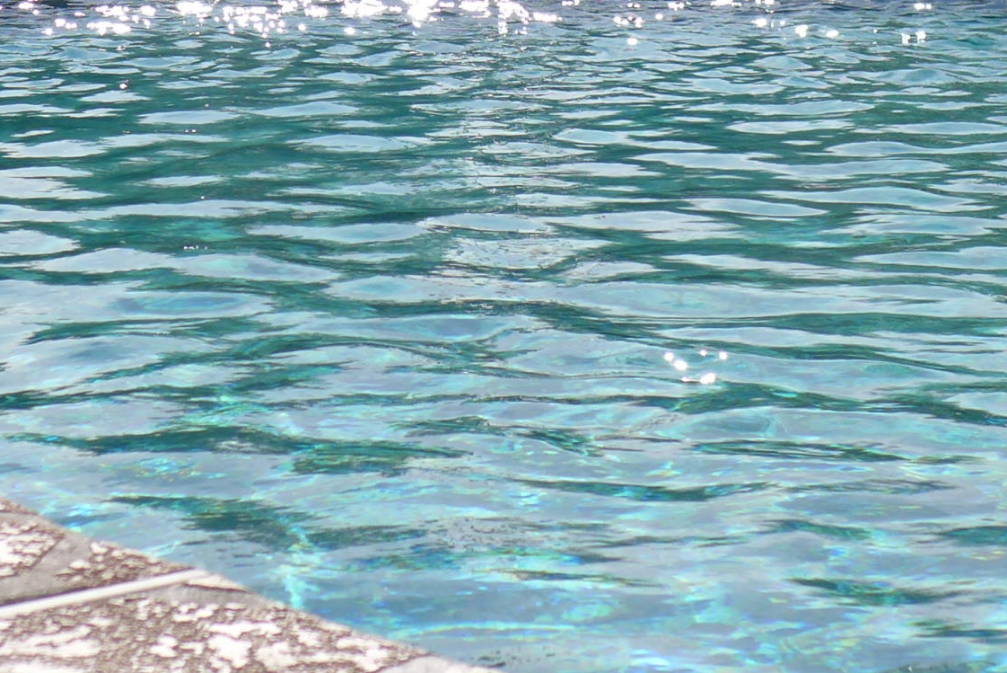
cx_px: 574
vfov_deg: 10.4
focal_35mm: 131
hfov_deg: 15.6
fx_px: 3666
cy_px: -13
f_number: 2.8
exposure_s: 1/320
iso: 100
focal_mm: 9.2
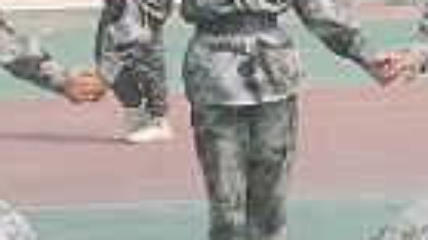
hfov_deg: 8.4
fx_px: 2870
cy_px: 231
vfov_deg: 4.8
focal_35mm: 253
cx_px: 631
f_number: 9
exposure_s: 1/320
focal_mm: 28
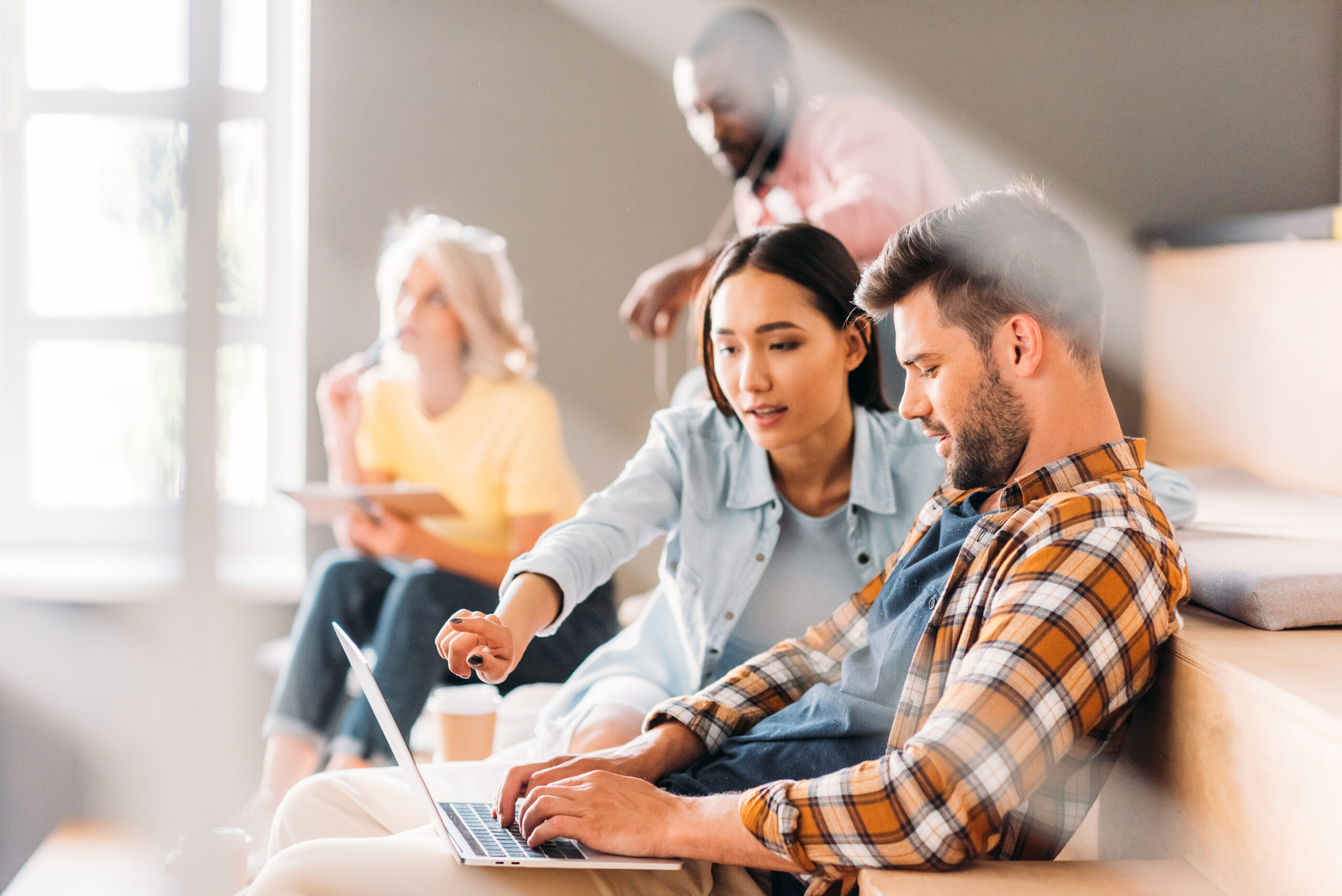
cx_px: 671
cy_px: 448
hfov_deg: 23.9
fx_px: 3170
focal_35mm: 85
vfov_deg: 16.1
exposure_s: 1/250
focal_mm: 85
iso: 800
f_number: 2.2
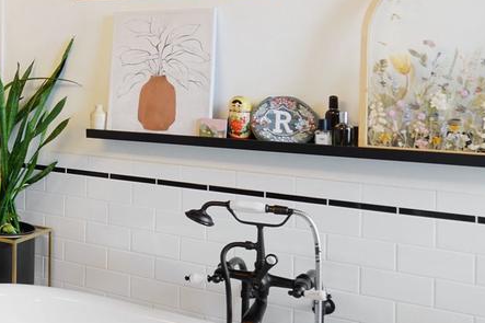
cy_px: 42
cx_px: -203
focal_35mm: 52
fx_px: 700
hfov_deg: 28.3
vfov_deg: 25.3
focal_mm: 16
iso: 1250
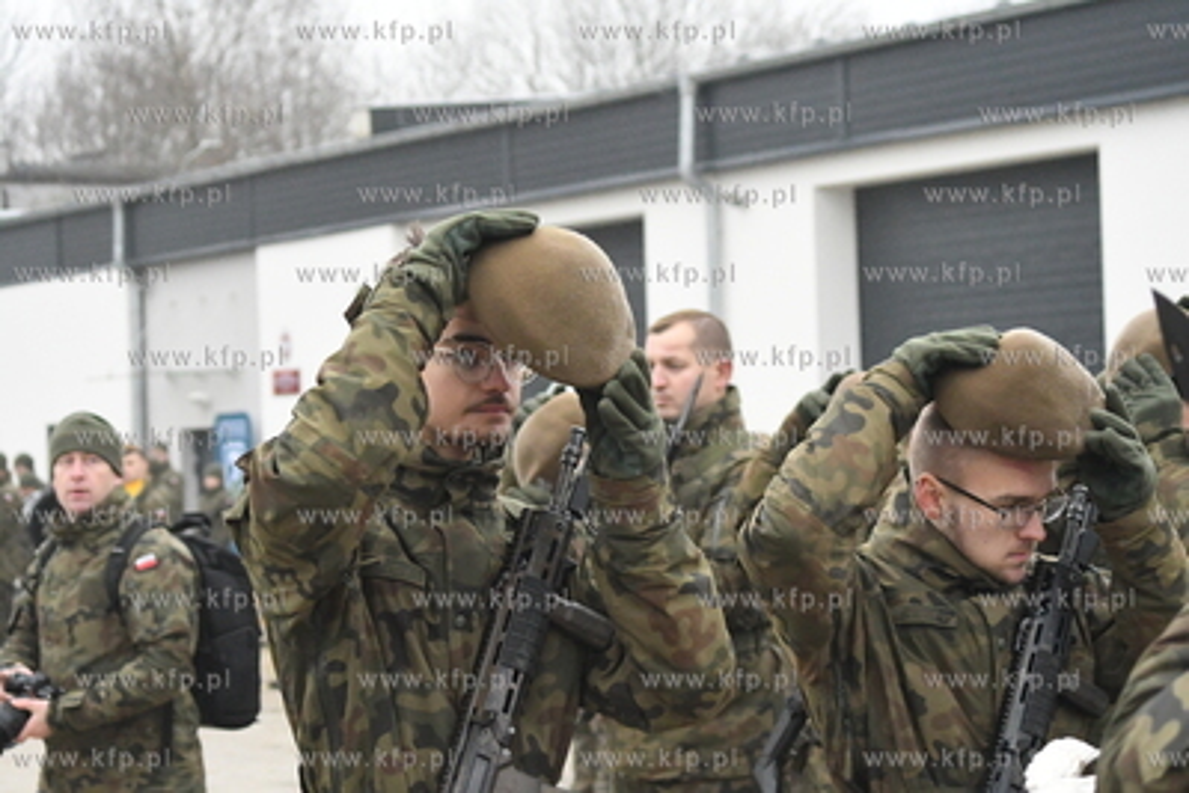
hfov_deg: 19.4
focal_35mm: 105
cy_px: 396
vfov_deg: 13.1
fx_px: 3469
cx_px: 594
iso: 11400
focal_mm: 70
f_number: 5.6
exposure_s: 1/3200
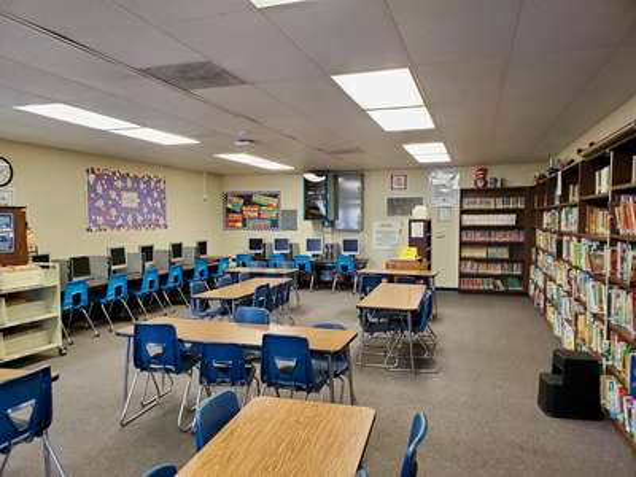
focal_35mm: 26
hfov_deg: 67.3
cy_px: 238
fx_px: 478
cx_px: 318
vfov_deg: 53.1
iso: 250
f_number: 2.4
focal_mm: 4.3
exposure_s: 1/39
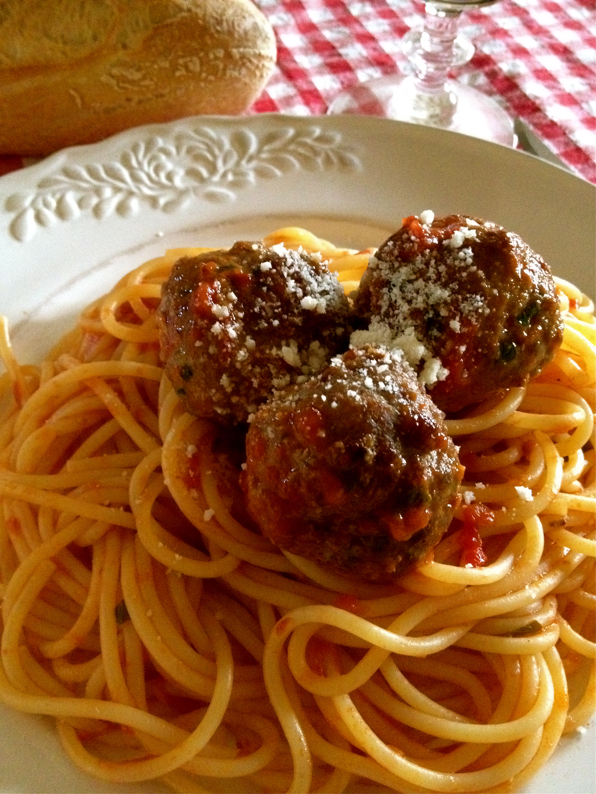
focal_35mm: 35
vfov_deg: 52.6
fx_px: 803
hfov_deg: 40.7
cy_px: 397
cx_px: 298
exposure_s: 1/15
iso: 800
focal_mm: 4.28
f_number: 2.4
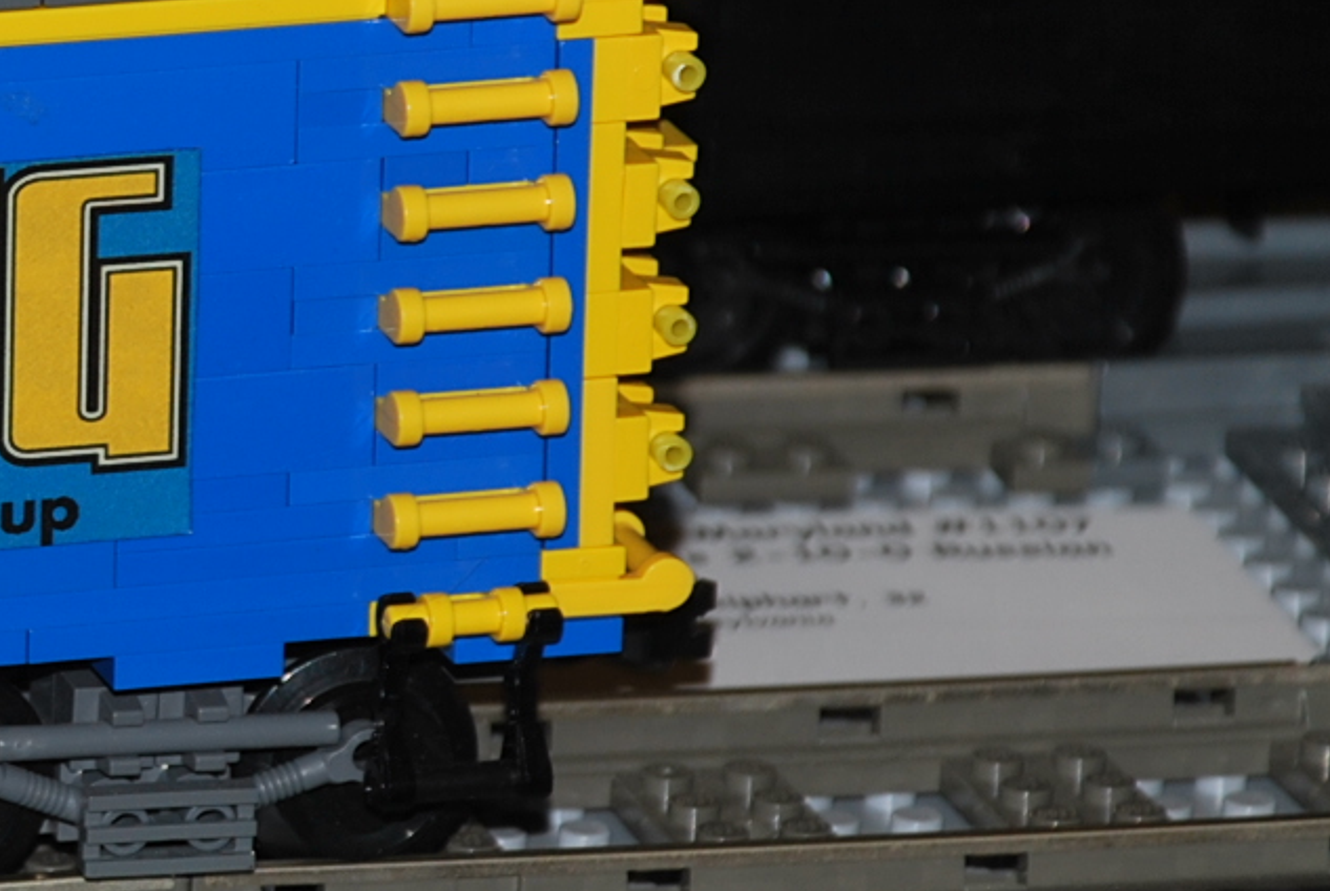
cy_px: 263
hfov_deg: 4.7
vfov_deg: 3.2
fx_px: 16113
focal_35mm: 436
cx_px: -328
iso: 100
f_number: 5.6
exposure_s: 1/125
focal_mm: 95
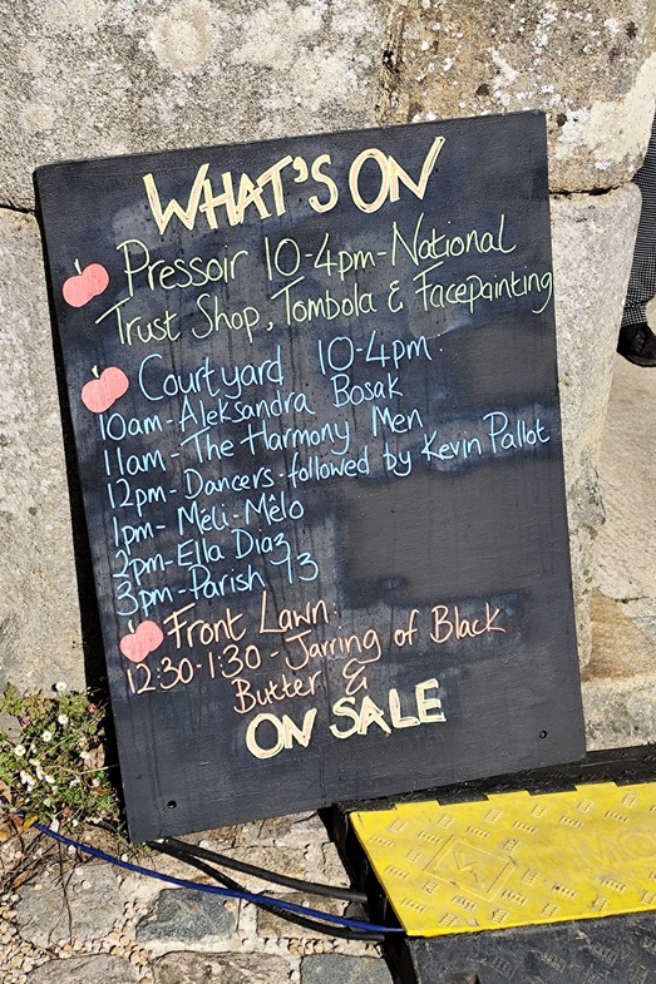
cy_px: 475
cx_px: 347
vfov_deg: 37.5
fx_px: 1449
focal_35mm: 53
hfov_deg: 25.5
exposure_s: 1/1122
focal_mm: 6.14
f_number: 1.65
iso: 50
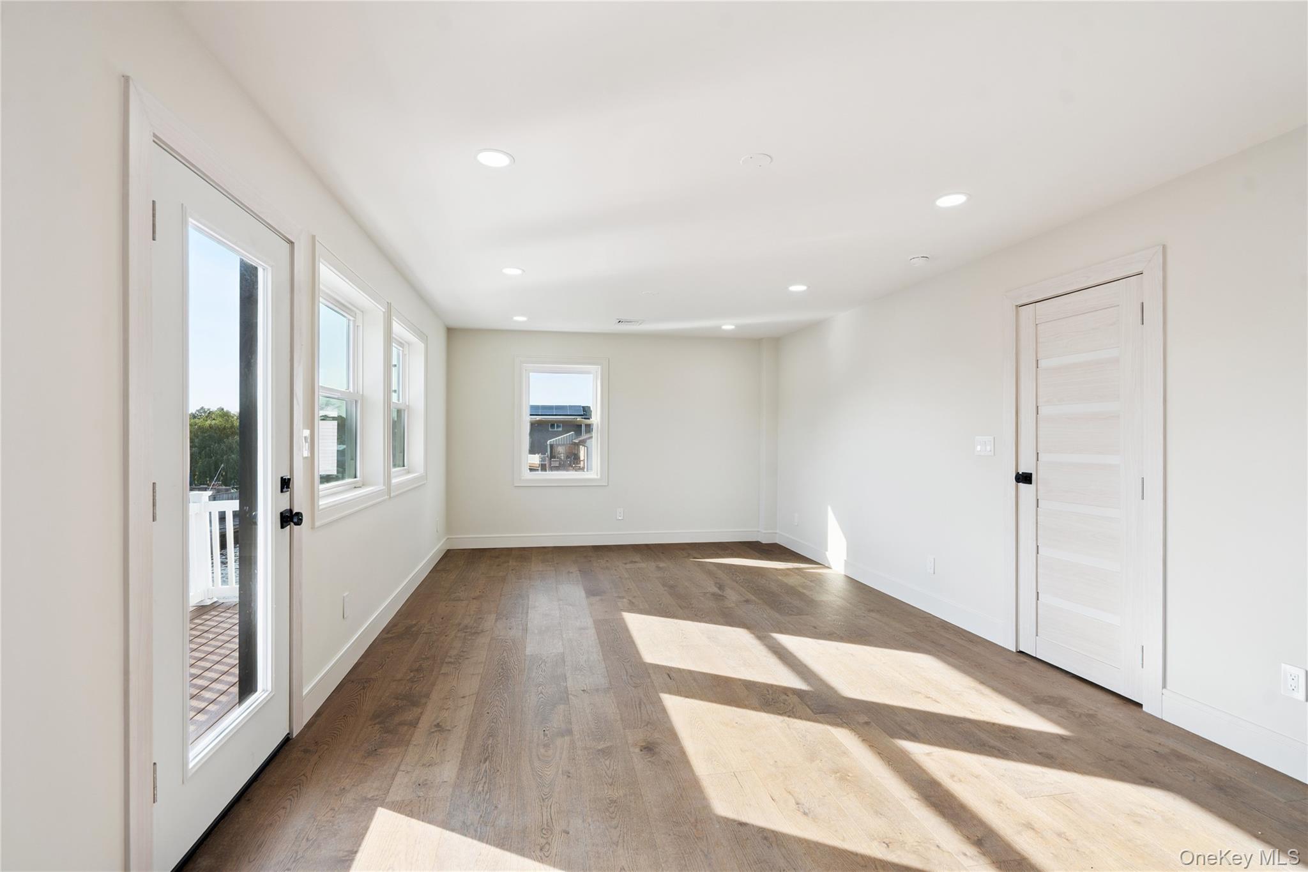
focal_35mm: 16
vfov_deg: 73.7
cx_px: 654
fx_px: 581
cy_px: 436
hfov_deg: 96.7
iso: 80
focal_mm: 16
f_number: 6.3
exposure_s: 1/80
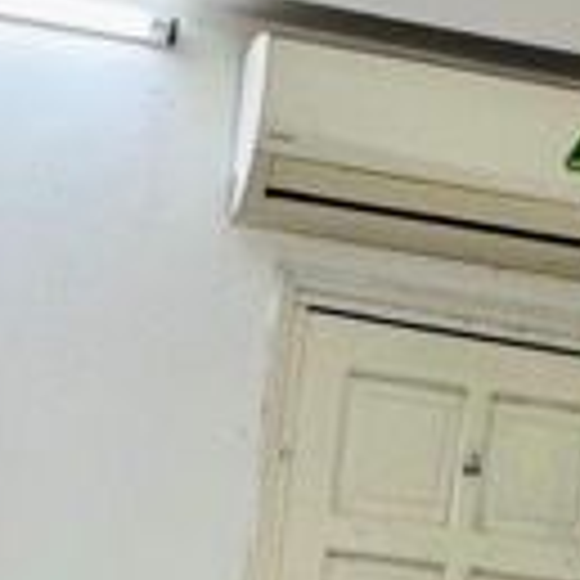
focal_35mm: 98
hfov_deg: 17.6
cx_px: 139
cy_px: 1169
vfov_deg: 14.6
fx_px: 1858
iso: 200
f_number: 2.2
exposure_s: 1/100
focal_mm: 2.22
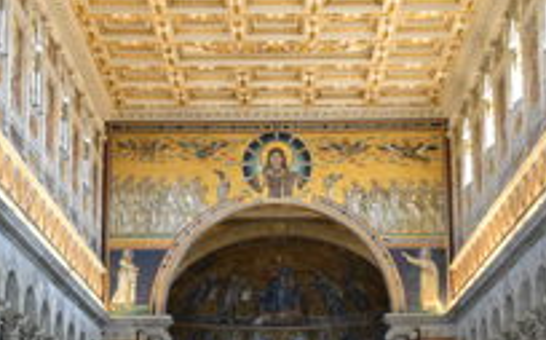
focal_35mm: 78
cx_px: 281
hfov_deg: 26.5
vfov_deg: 16.6
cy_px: 240
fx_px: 1159
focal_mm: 26
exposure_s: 1/80
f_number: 3.8
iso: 3200
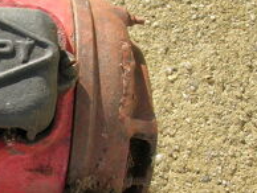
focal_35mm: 84
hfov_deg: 21.8
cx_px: -38
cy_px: 141
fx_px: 624
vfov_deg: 17.5
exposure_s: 1/126
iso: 50
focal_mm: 5.7
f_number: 4.9
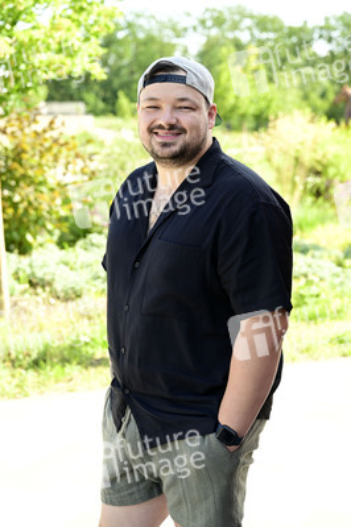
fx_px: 850
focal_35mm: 58
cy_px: 264
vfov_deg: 34.5
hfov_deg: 23.3
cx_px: 176
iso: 125
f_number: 4
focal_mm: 58
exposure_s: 1/200
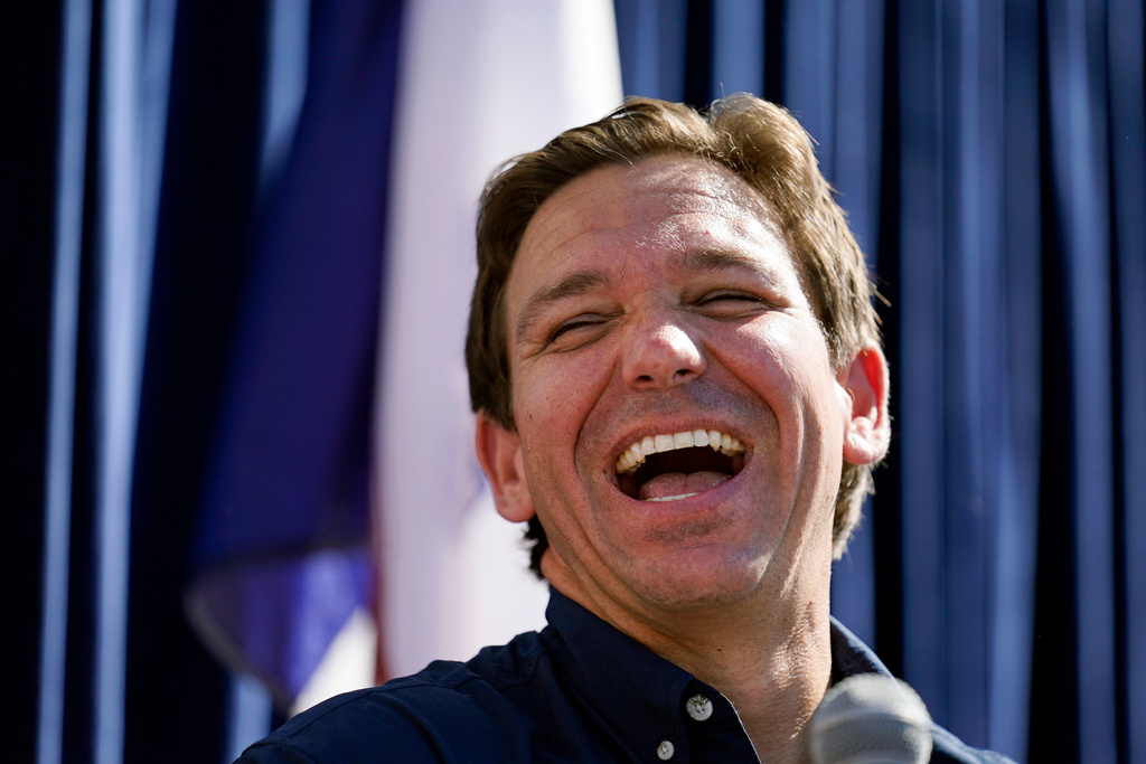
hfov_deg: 10.3
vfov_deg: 6.9
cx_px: 573
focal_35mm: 200
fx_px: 6367
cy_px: 382
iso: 200
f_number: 2.8
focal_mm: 200
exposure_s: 1/2500
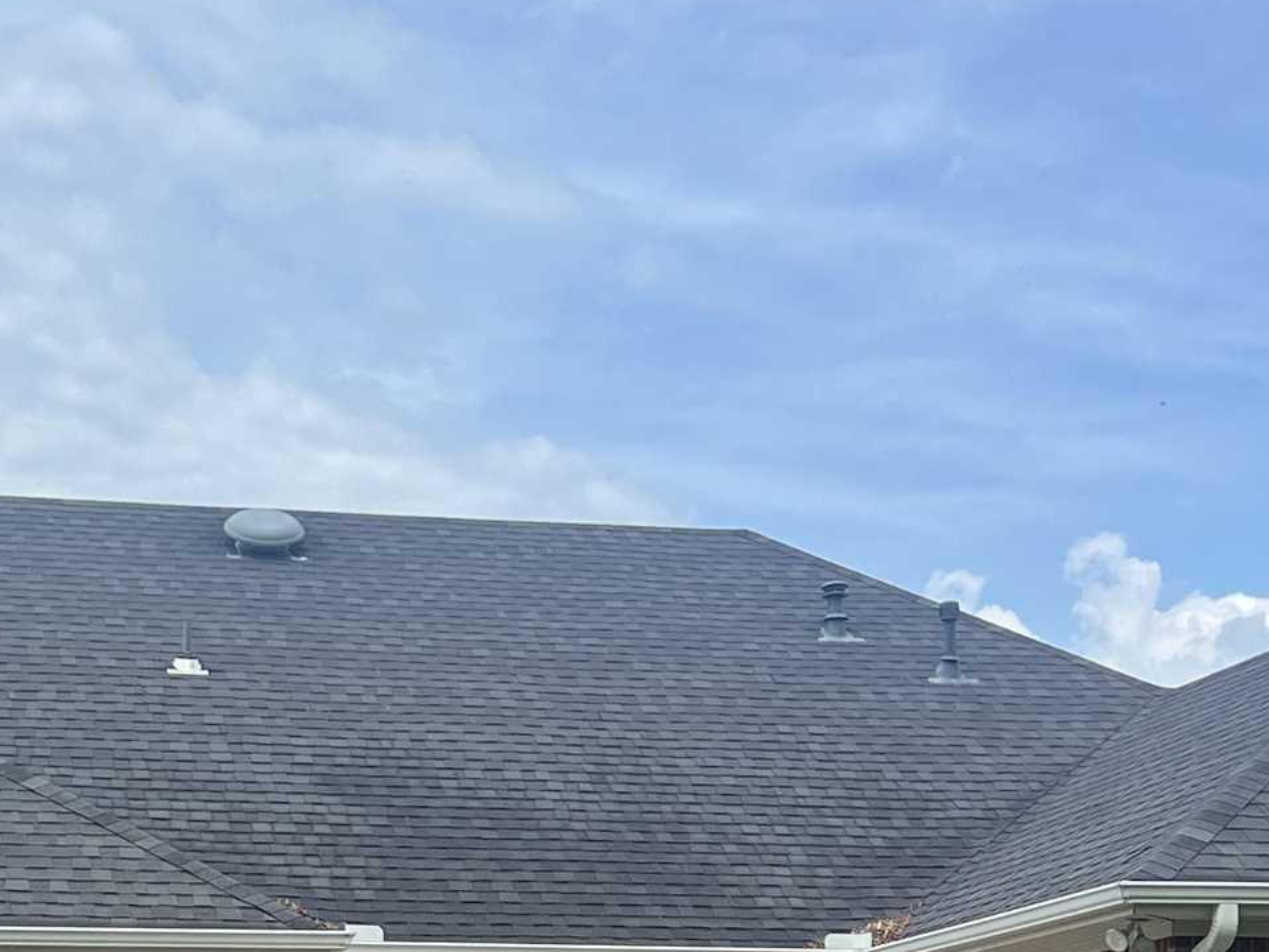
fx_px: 3043
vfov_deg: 17.2
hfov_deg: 23.5
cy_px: 1042
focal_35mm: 83
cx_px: 445
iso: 50
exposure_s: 1/3356
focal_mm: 5.7
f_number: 1.5
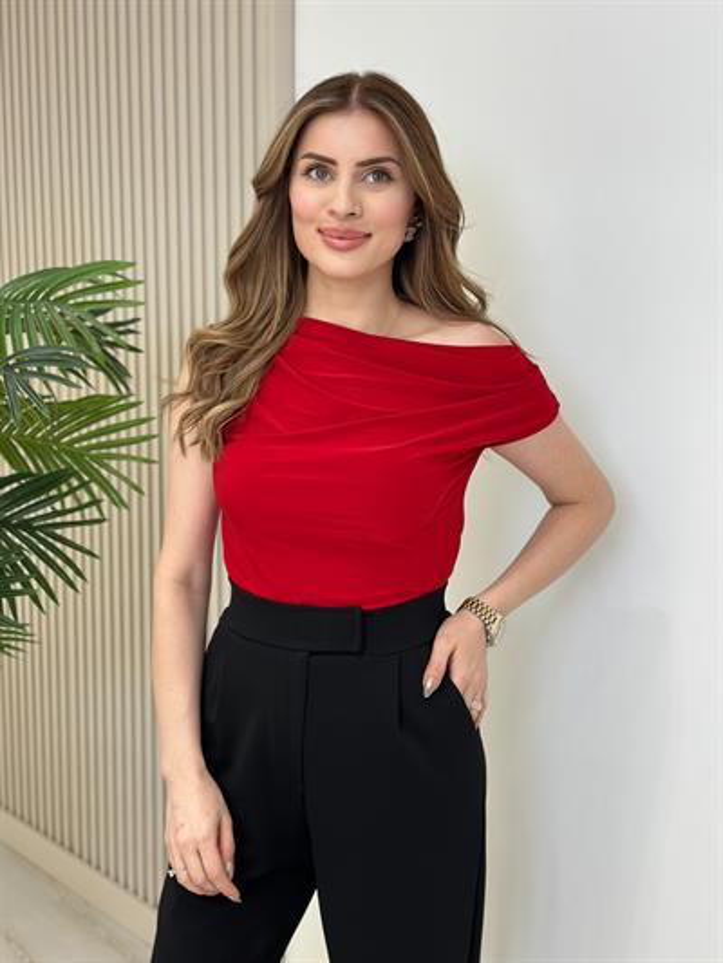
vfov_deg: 39.6
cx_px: 362
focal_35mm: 48
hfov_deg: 30.3
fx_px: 1336
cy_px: 482
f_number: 1.78
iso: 80
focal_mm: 6.86
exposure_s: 1/141
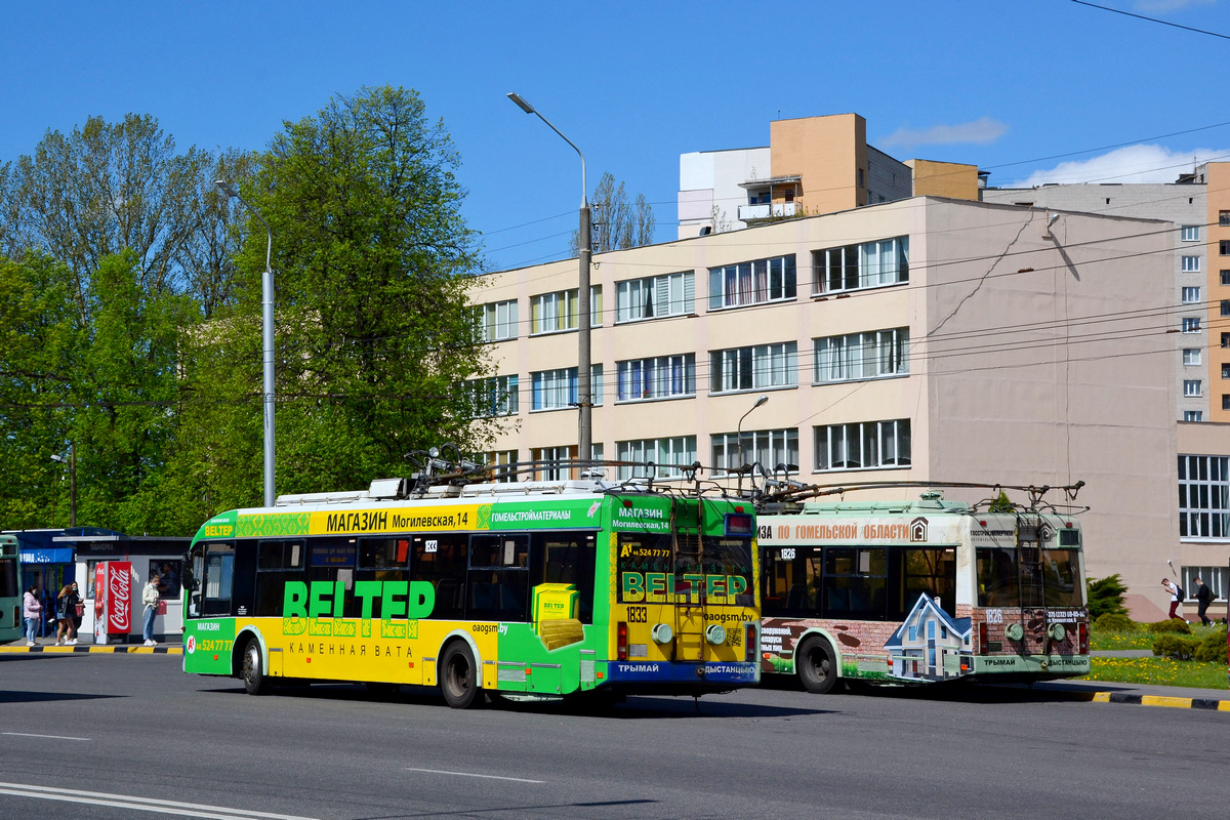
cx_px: 615
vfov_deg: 18.9
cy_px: 410
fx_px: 2460
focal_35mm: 72
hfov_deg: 28.1
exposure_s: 1/400
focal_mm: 48
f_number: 13
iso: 100
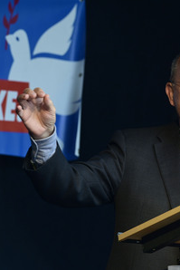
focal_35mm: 280
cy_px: 135
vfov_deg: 7.4
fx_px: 2097
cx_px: 202
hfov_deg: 4.9
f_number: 8
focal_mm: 185
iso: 500
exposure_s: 1/125
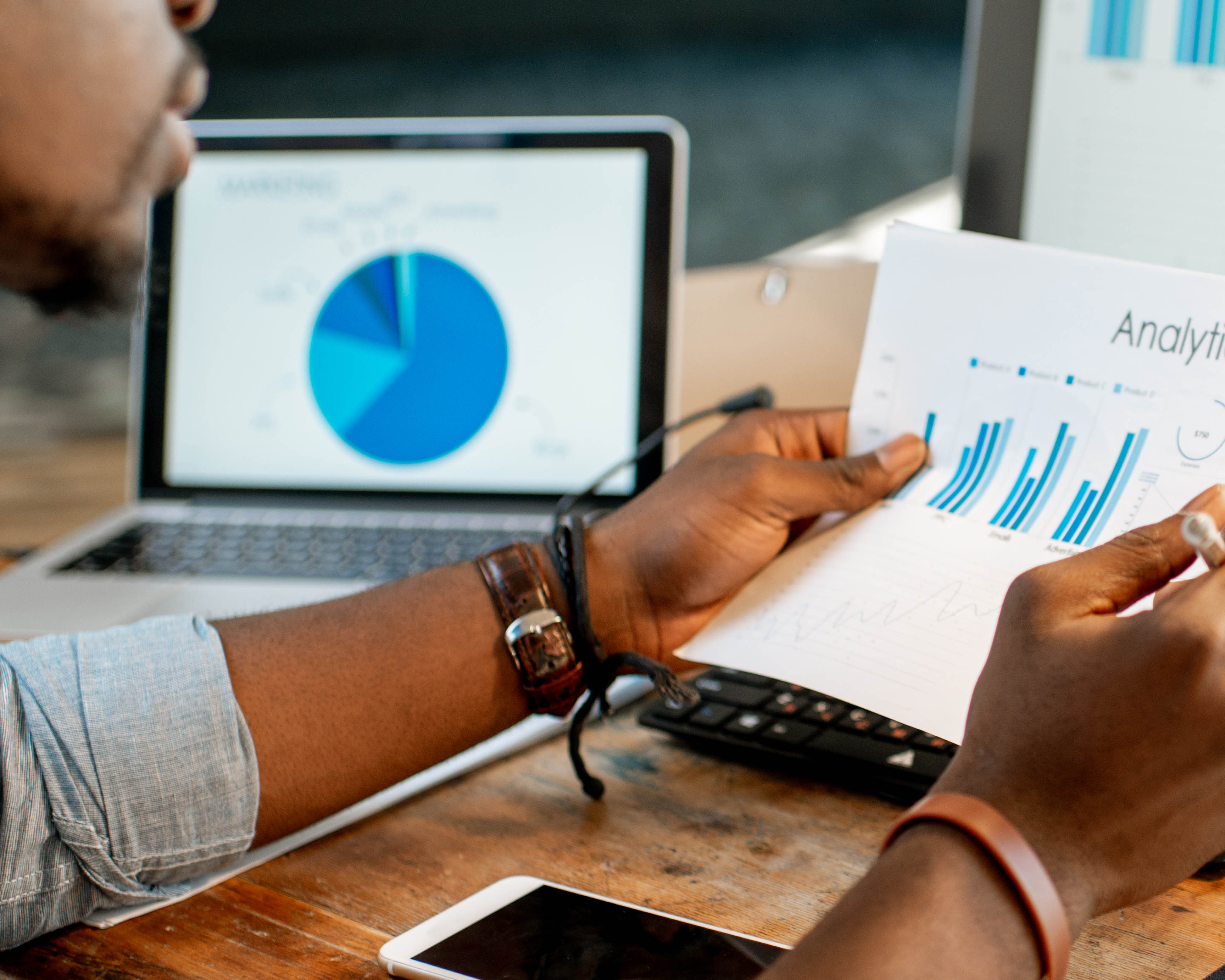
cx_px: 1080
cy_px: 490
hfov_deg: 26.3
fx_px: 2538
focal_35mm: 70
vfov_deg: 21.9
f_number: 2.2
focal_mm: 35
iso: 250
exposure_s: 1/160
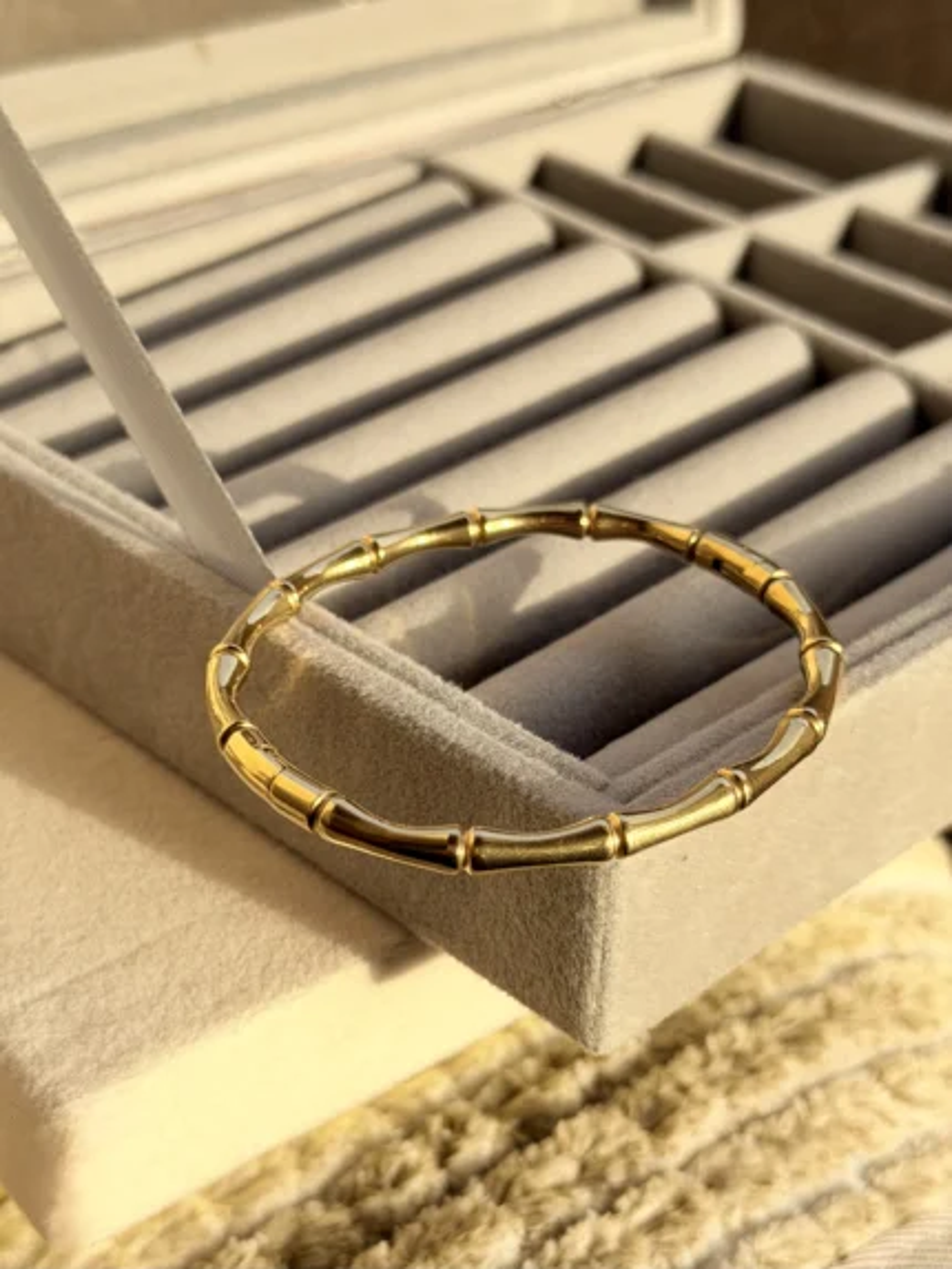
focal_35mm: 48
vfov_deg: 39.6
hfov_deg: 30.3
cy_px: 634
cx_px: 476
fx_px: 1759
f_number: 1.78
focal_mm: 6.76
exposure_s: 1/1100
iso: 64
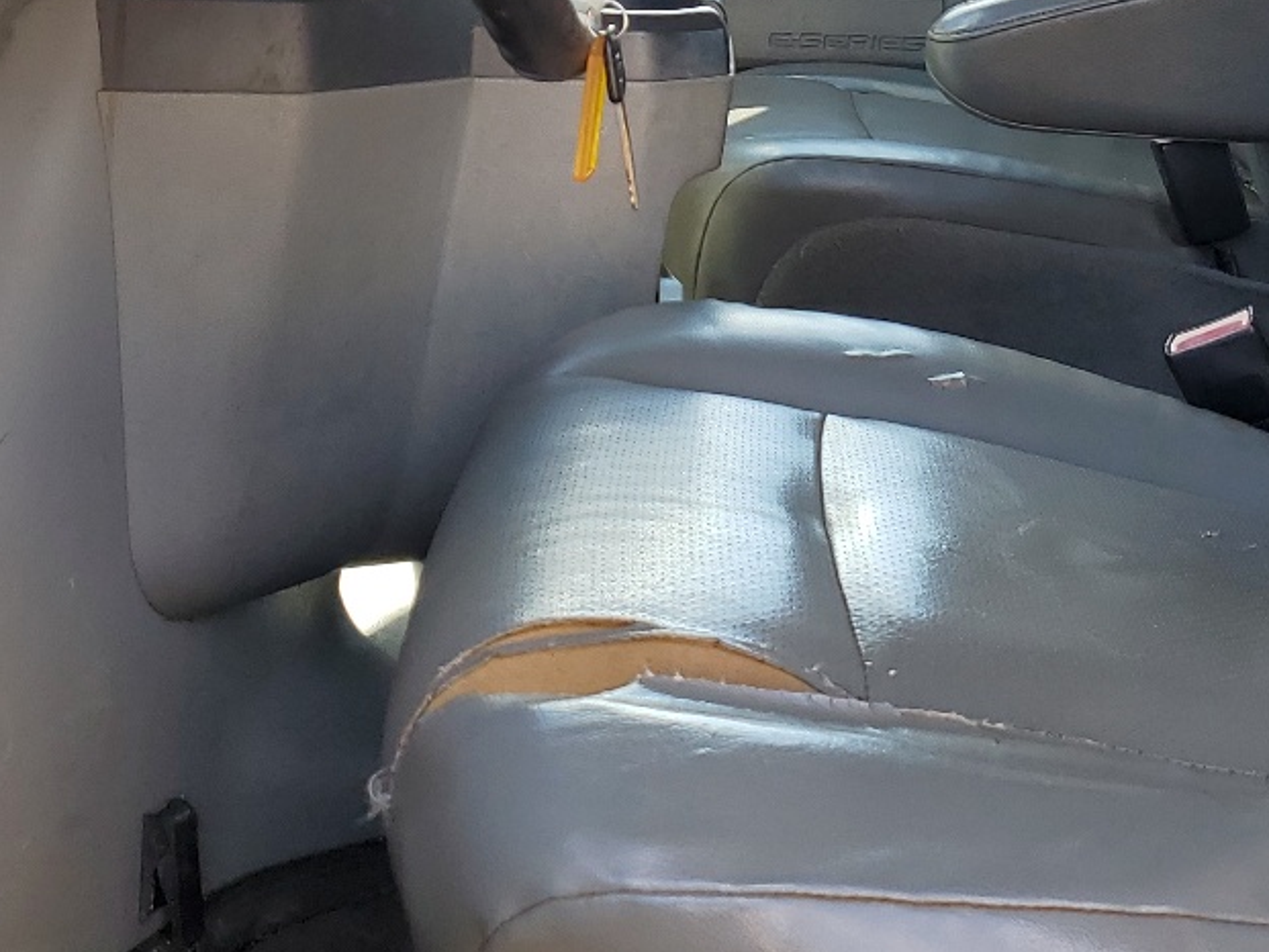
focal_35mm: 67
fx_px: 2457
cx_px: 619
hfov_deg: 29.0
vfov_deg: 21.2
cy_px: -8
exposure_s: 1/370
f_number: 1.5
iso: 50
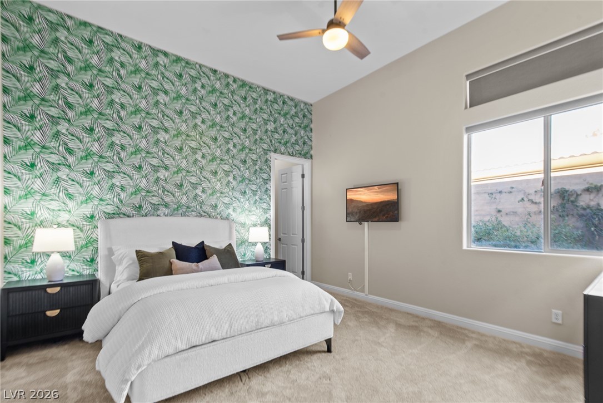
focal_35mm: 16
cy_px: 202
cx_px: 302
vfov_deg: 73.8
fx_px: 268
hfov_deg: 96.7
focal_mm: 16
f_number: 8
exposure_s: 1.3
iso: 100
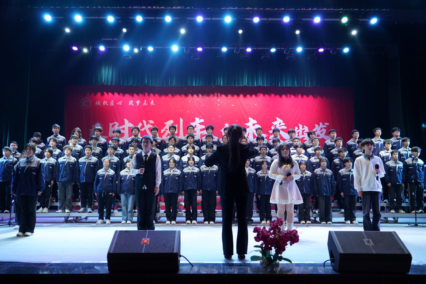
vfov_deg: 41.1
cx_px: 213
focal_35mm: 32
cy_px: 142
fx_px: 379
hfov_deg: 58.7
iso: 1600
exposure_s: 1/160
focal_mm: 32
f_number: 4
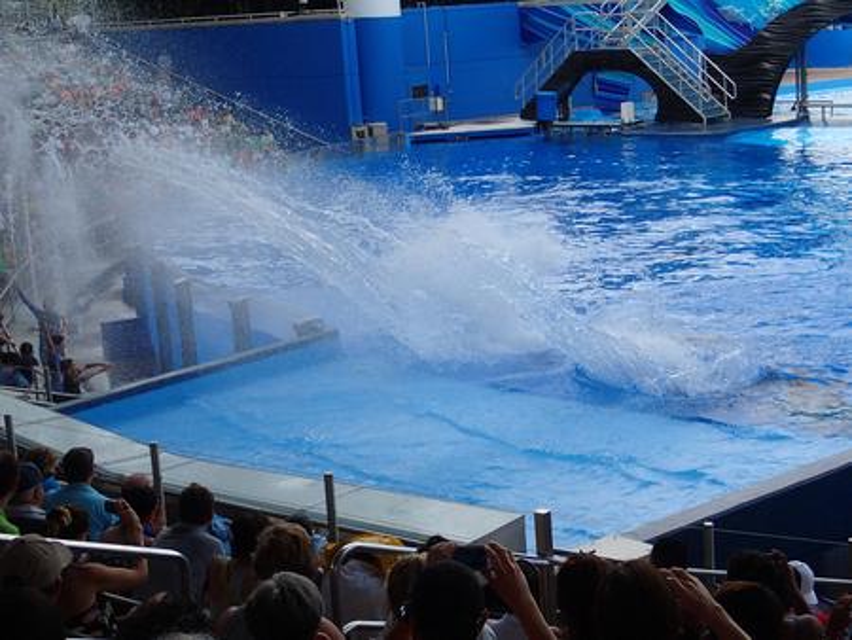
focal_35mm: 57
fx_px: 1404
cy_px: 320
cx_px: 426
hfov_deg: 33.8
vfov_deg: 25.7
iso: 200
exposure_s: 1/500
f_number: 5
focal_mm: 10.3
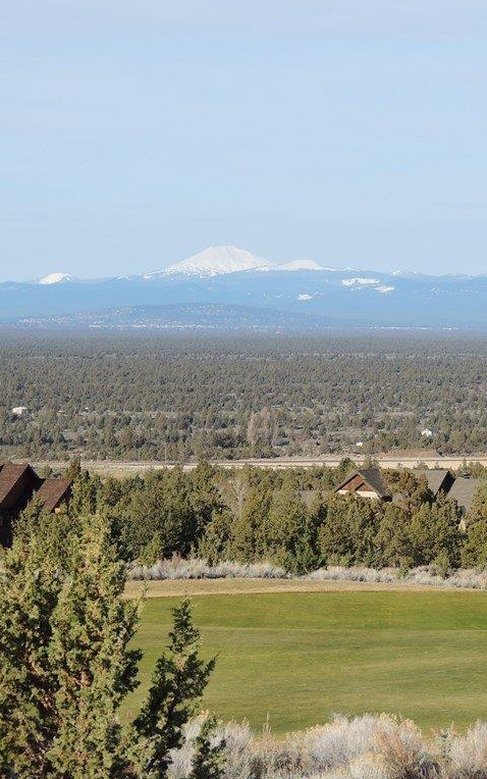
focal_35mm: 142
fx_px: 3013
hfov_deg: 9.2
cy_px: 388
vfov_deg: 14.7
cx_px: 292
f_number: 4.1
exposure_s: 1/640
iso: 100
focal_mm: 17.8
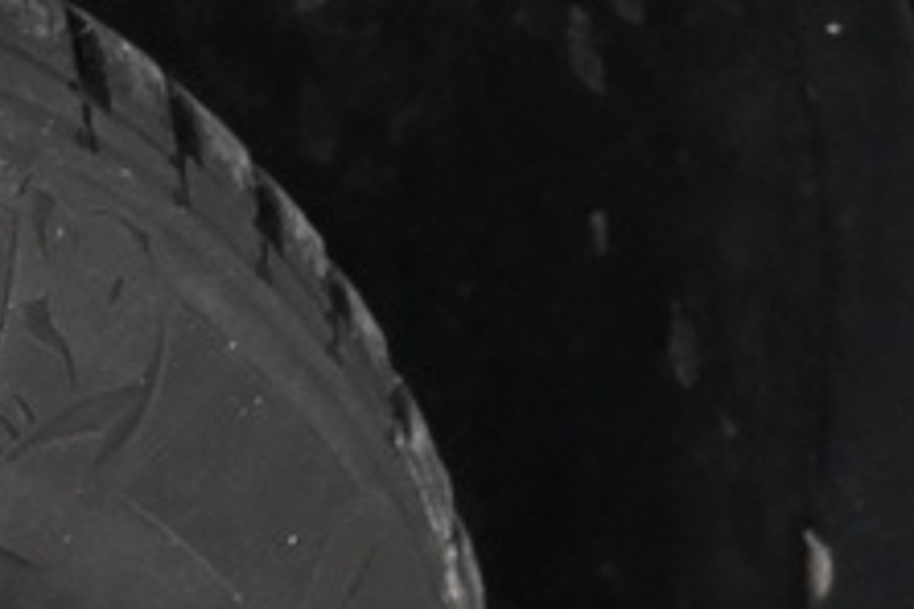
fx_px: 4443
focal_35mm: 175
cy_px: 1597
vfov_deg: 7.2
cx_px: -1466
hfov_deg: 9.9
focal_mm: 16
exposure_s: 1/25
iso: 1400
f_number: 3.5
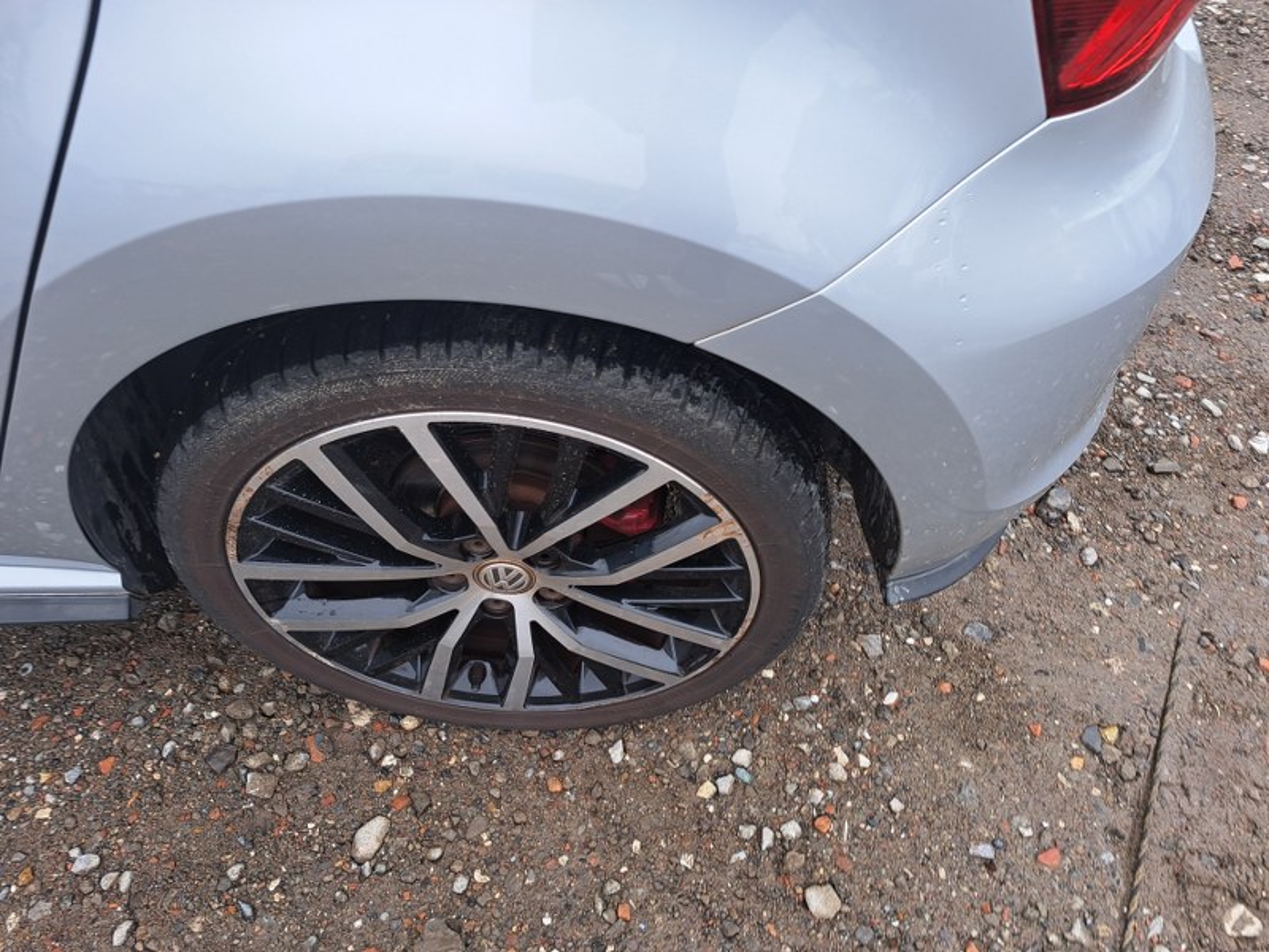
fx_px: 880
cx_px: 634
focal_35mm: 24
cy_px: 476
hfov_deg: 71.6
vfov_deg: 56.8
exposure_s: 1/128
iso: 50
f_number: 1.8
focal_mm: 5.23
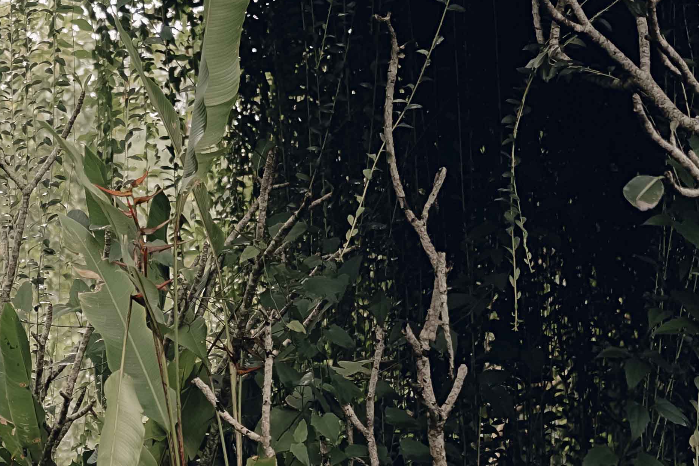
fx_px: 2194
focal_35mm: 113
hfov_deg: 16.8
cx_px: -272
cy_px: 574
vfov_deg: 11.8
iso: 320
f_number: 1.4
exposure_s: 1/1250
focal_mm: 35
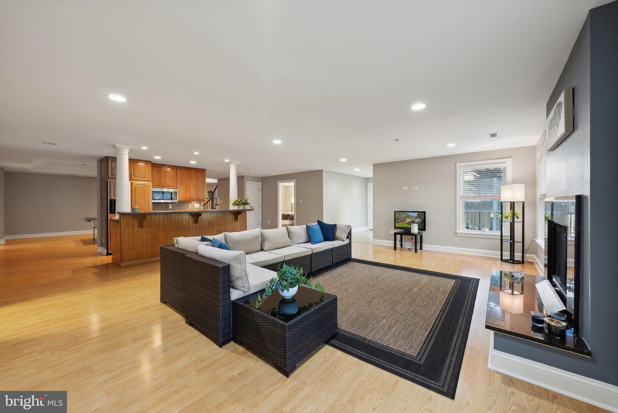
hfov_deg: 108.3
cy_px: 206
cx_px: 309
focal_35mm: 13
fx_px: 223
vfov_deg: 85.5
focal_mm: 13
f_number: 7.1
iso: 640
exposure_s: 1/15
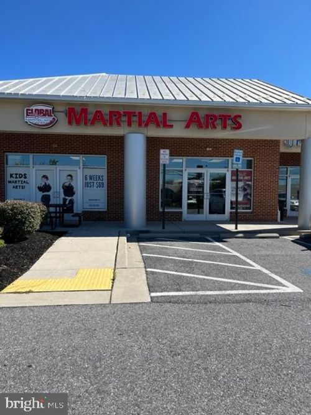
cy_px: 208
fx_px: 312
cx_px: 156
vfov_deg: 67.3
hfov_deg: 53.0
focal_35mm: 26
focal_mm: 5.1
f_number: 1.6
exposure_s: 1/3413
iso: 50
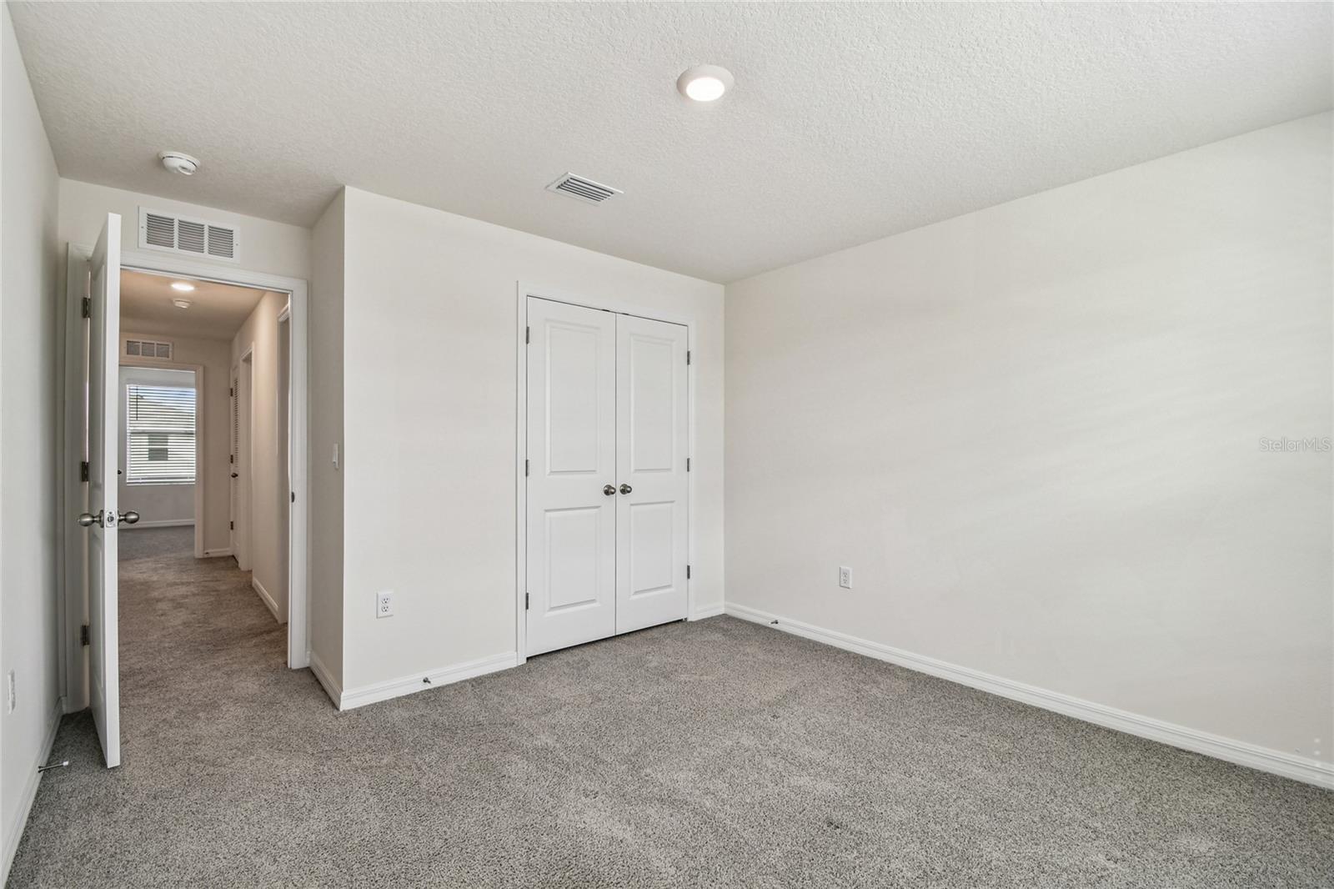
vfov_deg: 77.3
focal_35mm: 15
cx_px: 667
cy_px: 444
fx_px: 556
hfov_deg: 100.4
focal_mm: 10
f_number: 7.1
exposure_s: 1/25
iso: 100
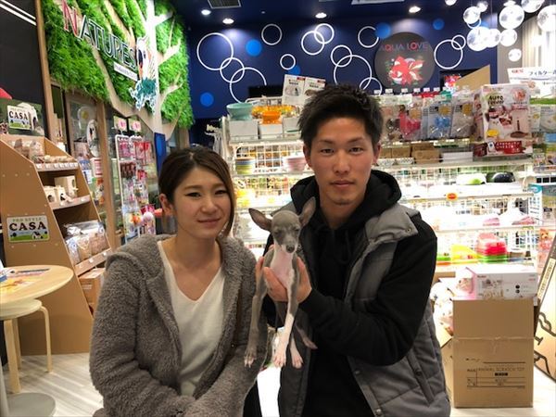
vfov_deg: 49.7
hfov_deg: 63.4
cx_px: 278
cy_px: 208
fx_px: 450
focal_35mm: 28
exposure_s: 1/15
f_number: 1.8
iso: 40
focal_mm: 4
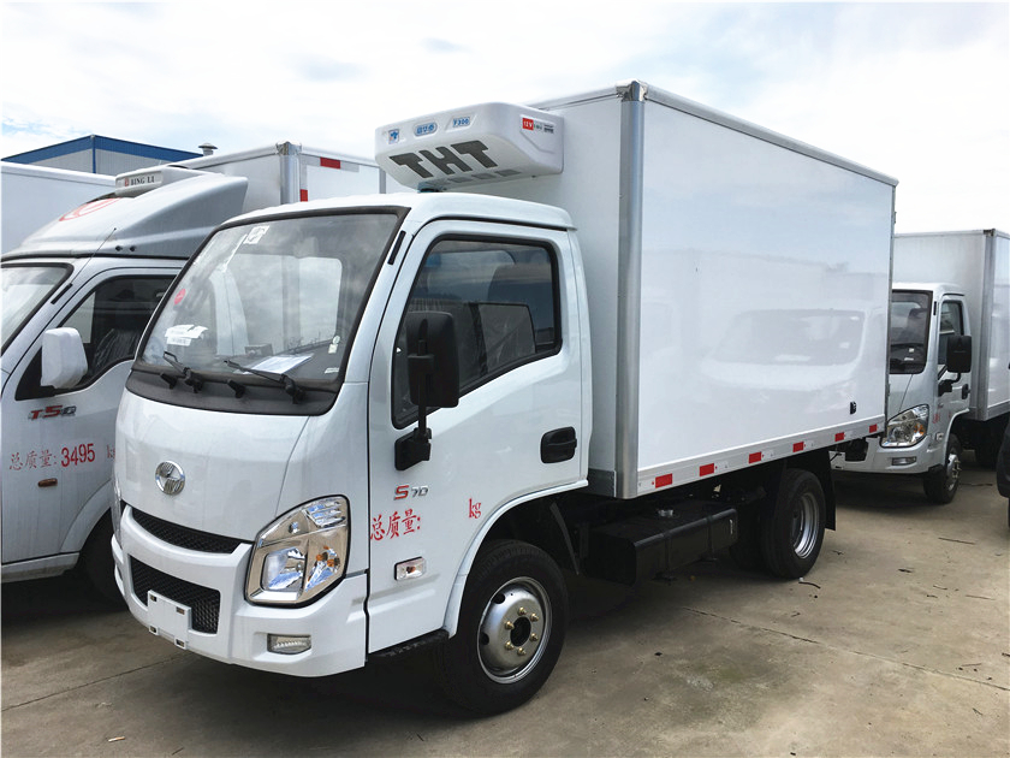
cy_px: 379
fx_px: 846
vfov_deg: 48.2
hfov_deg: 61.7
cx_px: 505
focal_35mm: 29
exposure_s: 1/1637
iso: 25
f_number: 2.2
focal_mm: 4.15
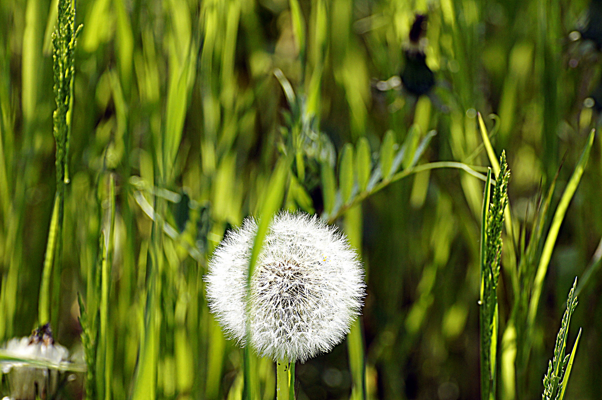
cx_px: 301
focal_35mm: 300
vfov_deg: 4.6
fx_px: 5013
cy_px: 200
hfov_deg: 6.9
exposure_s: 1/400
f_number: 8
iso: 200
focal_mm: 200
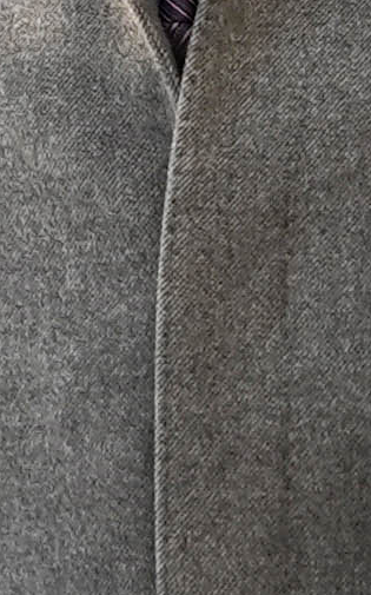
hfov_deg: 3.9
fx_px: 5427
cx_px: 15
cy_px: 554
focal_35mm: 335
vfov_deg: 6.3
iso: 320
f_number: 6.3
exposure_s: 1/250
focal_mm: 24
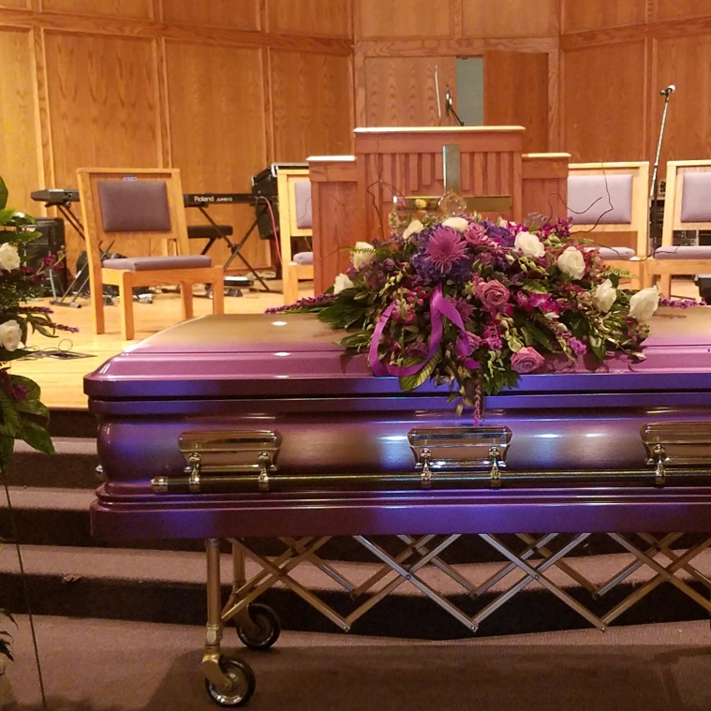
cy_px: 358
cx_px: 452
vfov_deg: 52.5
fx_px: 720
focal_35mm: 31
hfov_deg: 51.9
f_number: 1.7
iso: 250
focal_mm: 4.2
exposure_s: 1/10
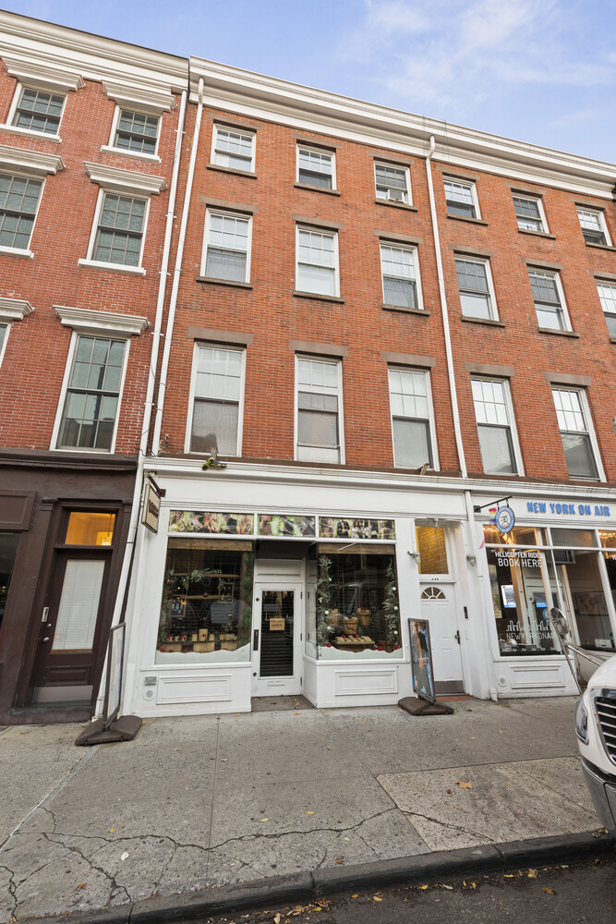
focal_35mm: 14
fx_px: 359
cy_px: 462
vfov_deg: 104.2
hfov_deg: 81.2
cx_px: 308
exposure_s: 1/1.67
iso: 100
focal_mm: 14
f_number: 8
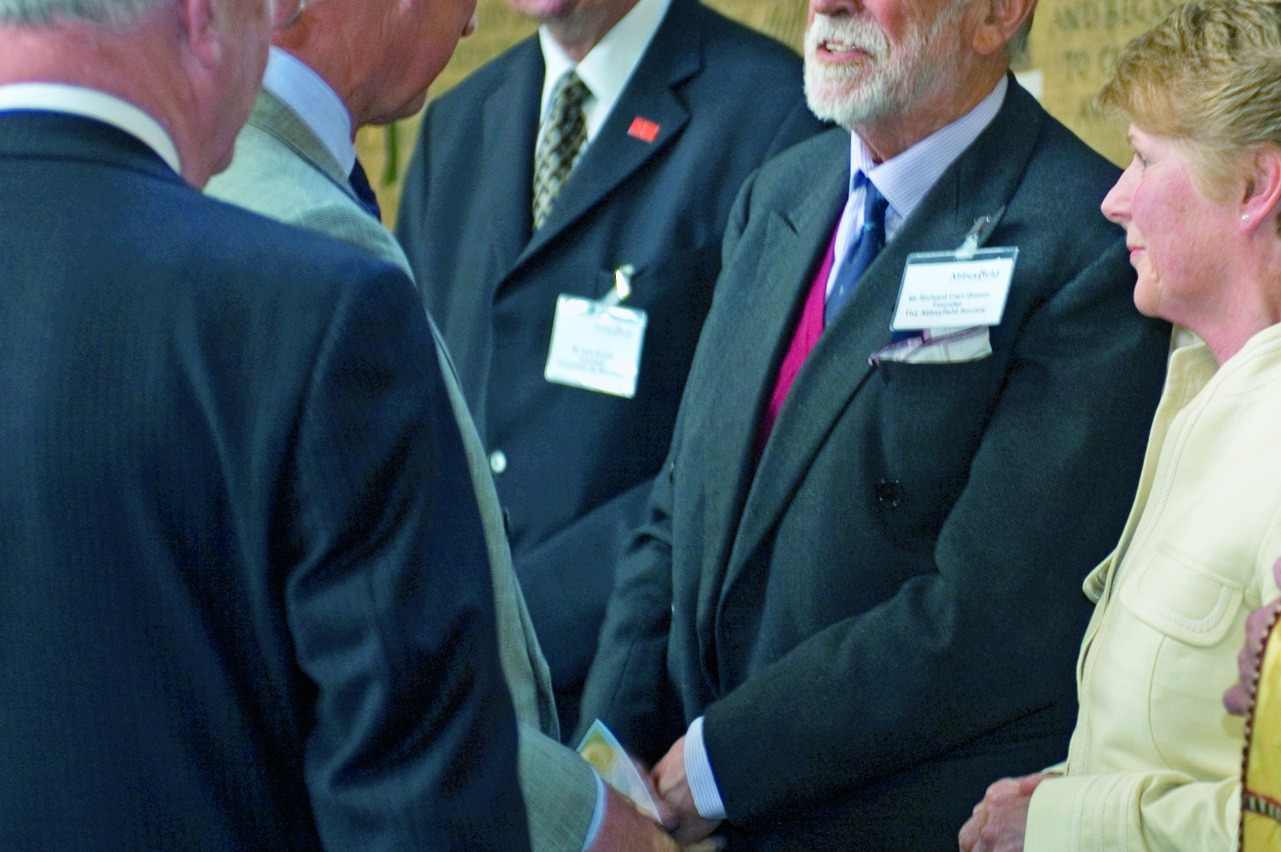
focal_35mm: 148
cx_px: 881
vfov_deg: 9.2
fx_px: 5262
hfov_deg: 13.9
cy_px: 261
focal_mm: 70
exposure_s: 1/25
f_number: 2.8
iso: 400
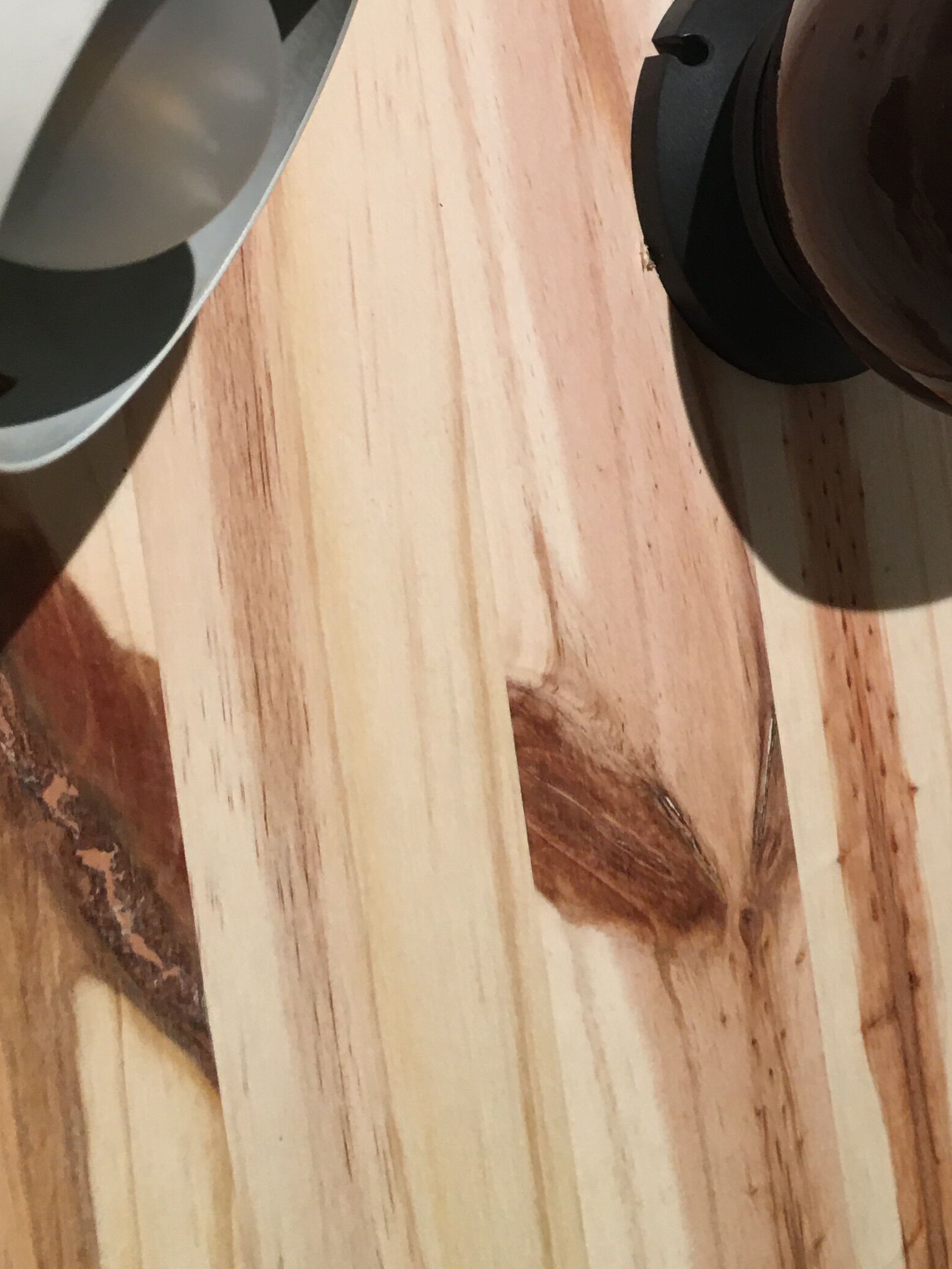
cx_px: 795
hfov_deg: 25.5
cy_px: 157
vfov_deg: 32.8
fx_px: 2053
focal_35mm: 56
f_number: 2.2
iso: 40
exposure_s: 1/17
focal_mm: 4.15
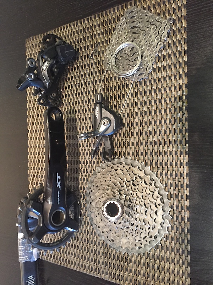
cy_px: 142
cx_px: 106
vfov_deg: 61.7
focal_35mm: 29
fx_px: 238
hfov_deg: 48.2
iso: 250
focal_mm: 4.15
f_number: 2.2
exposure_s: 1/17
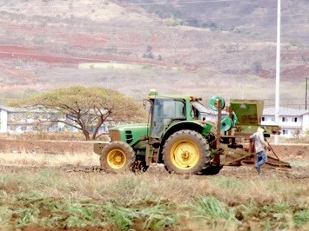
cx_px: -92
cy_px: 38
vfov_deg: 4.1
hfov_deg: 5.4
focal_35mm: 364
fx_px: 3248
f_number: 4
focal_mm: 105
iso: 2500
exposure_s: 1/8000
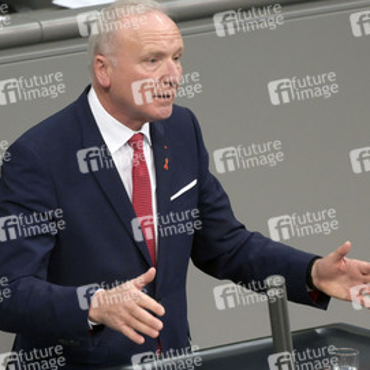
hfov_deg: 3.0
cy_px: 191
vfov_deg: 3.0
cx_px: 130
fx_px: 7014
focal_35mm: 580
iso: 10000
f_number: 5.6
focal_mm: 410
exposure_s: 1/320
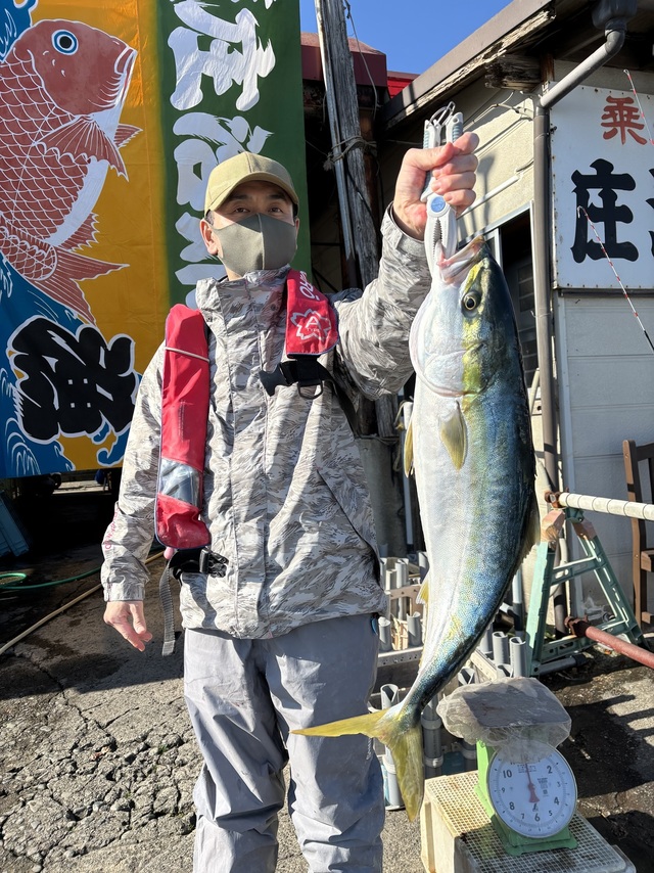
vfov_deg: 67.3
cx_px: 327
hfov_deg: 53.0
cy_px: 436
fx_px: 655
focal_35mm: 26
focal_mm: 5.96
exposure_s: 1/1912
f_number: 1.6
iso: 50
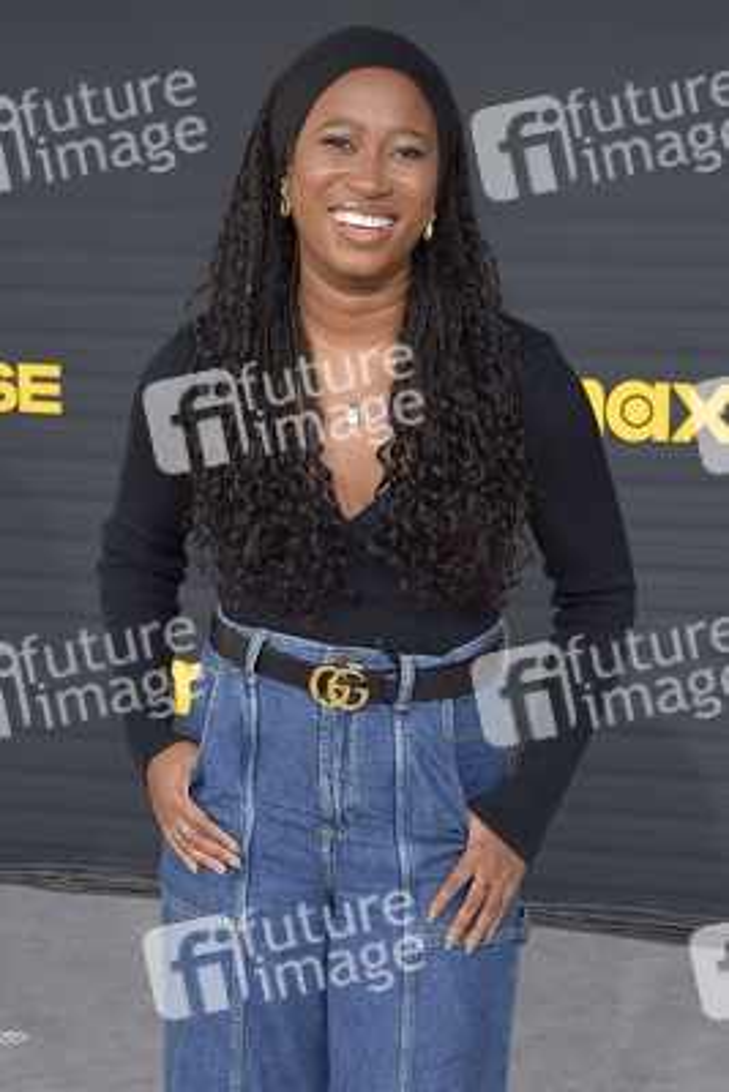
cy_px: 546
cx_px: 364
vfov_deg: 39.6
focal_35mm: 50
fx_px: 1517
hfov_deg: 27.0
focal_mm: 50
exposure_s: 1/250
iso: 320
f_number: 6.3
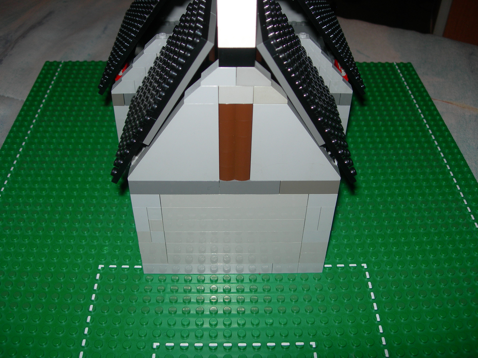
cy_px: 179
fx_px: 525
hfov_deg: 49.0
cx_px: 239
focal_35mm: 38
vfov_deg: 37.7
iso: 50
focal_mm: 7.8
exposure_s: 1/60.1
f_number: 2.8
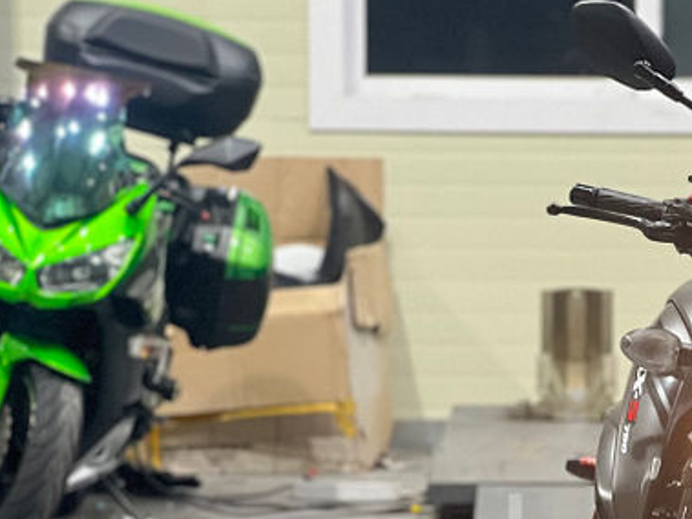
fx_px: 4057
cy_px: 546
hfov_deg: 9.6
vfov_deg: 7.3
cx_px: 802
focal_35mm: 203
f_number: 2.8
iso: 320
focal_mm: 9
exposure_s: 1/30
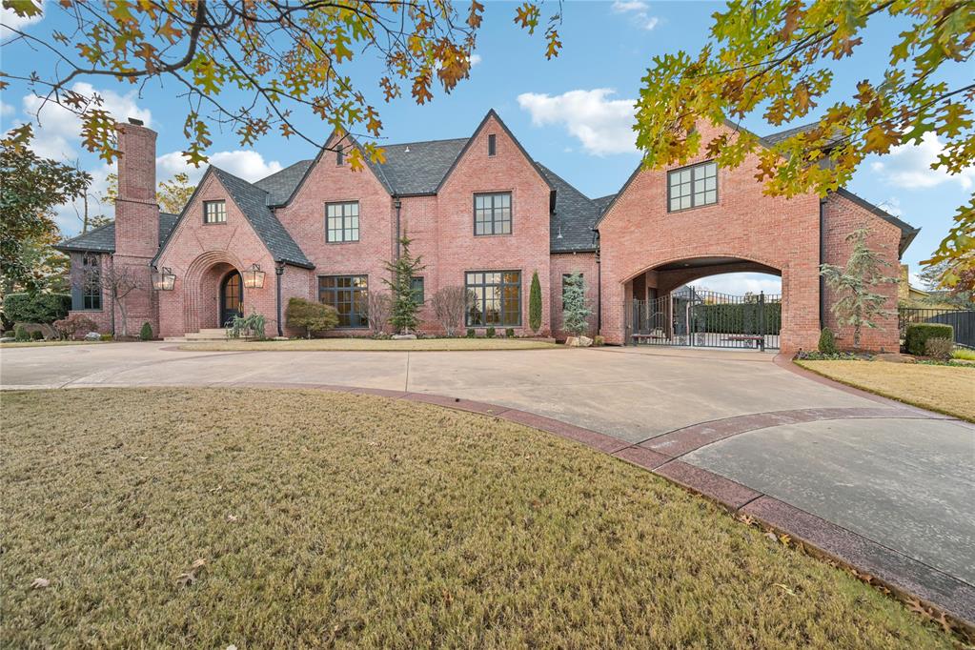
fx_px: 379
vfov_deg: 81.2
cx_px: 488
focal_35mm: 14
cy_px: 325
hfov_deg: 104.3
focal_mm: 14
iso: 200
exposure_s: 1/125
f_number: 5.6
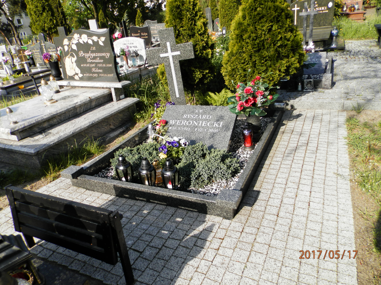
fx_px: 275
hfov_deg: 69.4
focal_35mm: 25
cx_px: 190
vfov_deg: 54.9
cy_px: 142
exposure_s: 1/80
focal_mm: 4.5
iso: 80
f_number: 8.7
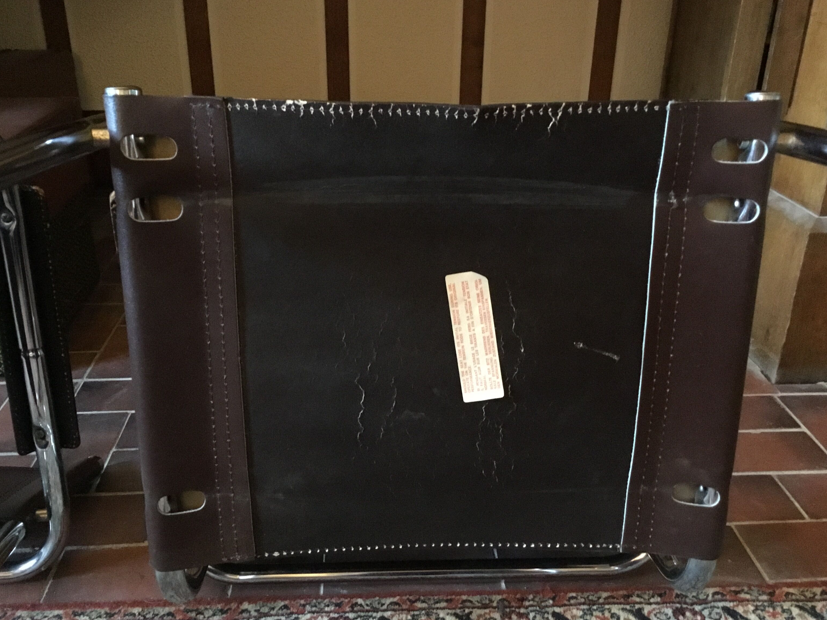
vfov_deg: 42.9
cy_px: 319
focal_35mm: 33
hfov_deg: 55.3
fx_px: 788
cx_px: 409
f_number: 2.4
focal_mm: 3.3
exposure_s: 1/17
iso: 800
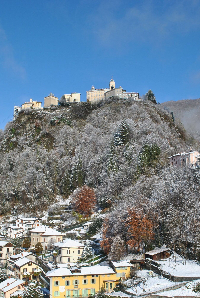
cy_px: 189
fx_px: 349
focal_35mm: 42
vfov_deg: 45.9
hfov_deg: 32.0
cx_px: 103
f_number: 8
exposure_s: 1/250
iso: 100
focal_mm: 22
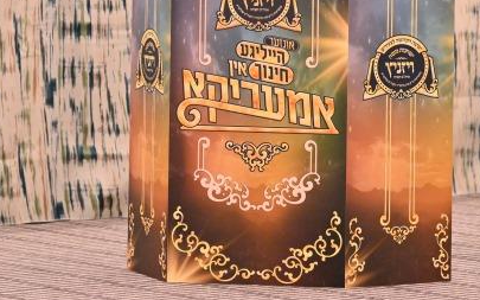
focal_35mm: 332
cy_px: -59
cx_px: 448
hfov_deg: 6.3
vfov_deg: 3.9
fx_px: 4342
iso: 400
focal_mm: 86
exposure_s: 1/160
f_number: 2.8
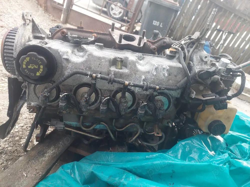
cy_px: 94
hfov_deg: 71.6
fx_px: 173
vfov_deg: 56.8
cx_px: 125
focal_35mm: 24
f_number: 1.8
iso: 64
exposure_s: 1/100
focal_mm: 5.23
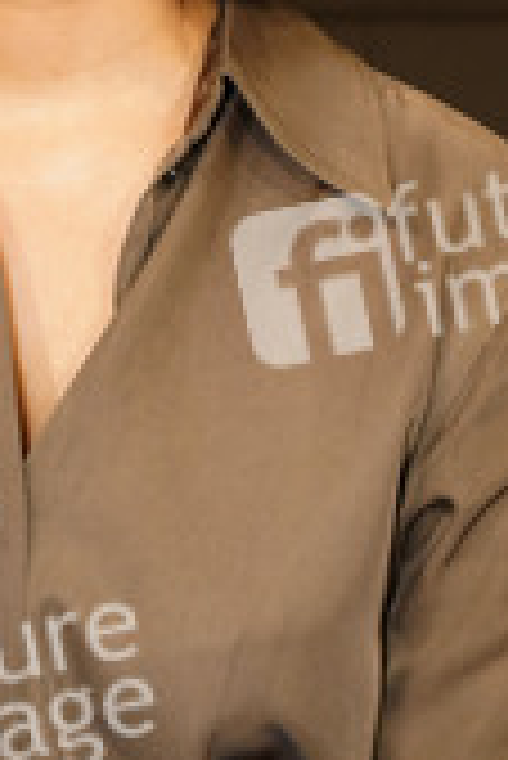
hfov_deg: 12.3
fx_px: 2345
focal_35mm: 111
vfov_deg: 18.0
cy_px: 36
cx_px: 54
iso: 2000
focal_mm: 47
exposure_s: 1/125
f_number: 5.6
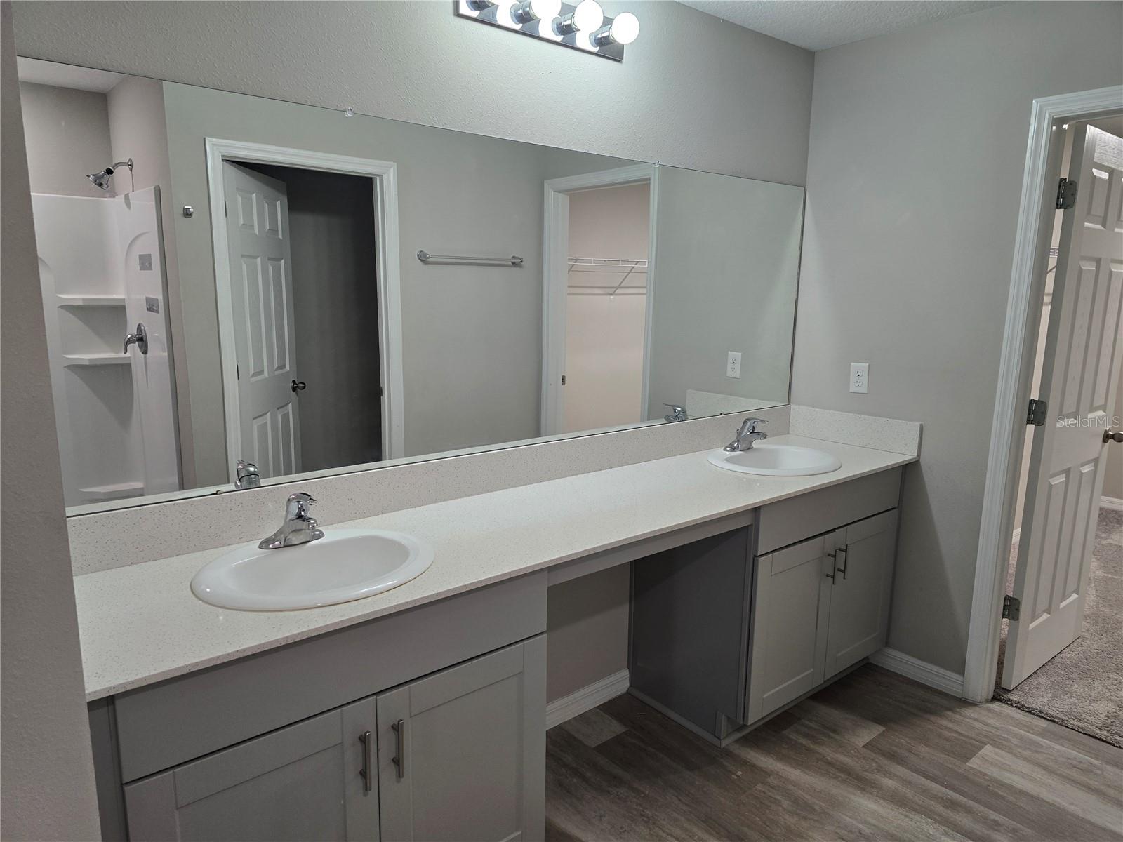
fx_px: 746
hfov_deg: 73.9
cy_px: 421
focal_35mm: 23
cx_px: 562
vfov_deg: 58.9
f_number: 1.7
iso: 100
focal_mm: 6.3
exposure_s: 1/120
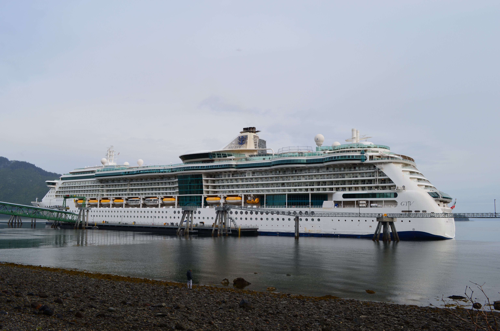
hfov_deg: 62.0
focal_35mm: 30
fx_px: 416
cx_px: 250
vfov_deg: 43.4
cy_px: 166
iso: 110
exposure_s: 1/125
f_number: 11
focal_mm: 20
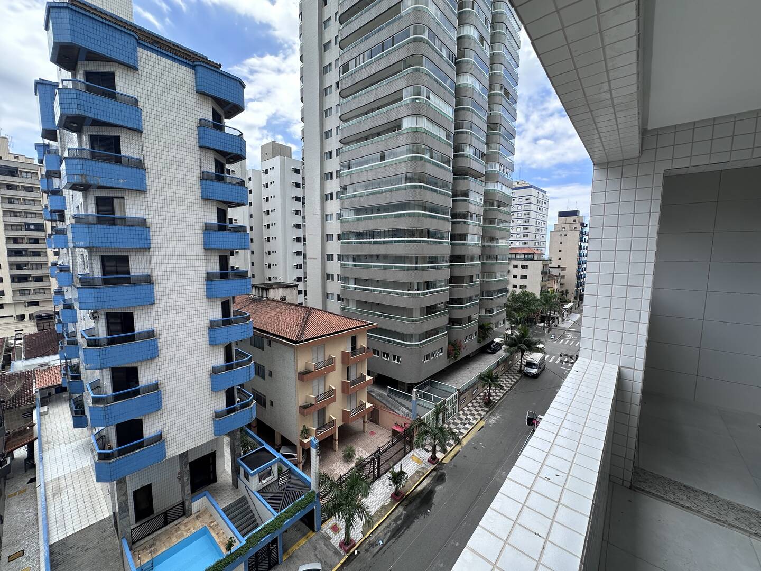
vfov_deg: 85.7
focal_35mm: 14
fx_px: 308
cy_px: 286
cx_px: 380
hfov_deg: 102.1
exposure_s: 1/690
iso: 40
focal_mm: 2.22
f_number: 2.2
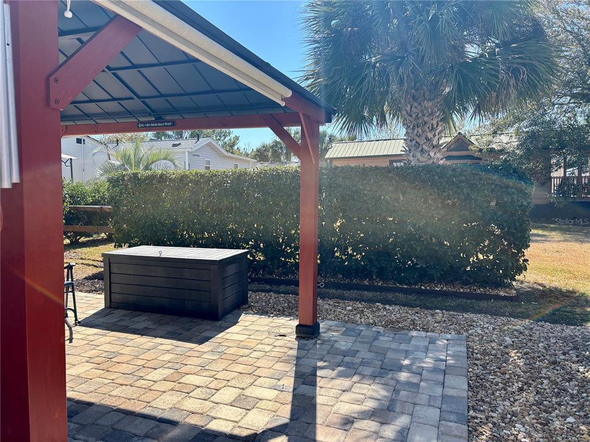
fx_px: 443
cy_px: 221
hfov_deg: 67.3
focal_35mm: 26
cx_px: 295
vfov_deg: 53.1
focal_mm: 5.96
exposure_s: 1/1812
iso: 50
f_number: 1.6
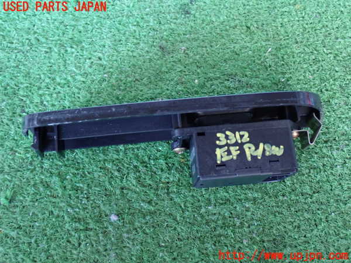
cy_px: 132
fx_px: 416
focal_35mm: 41
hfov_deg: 45.8
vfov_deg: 35.1
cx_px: 176
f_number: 2.8
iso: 800
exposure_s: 1/30
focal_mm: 7.31
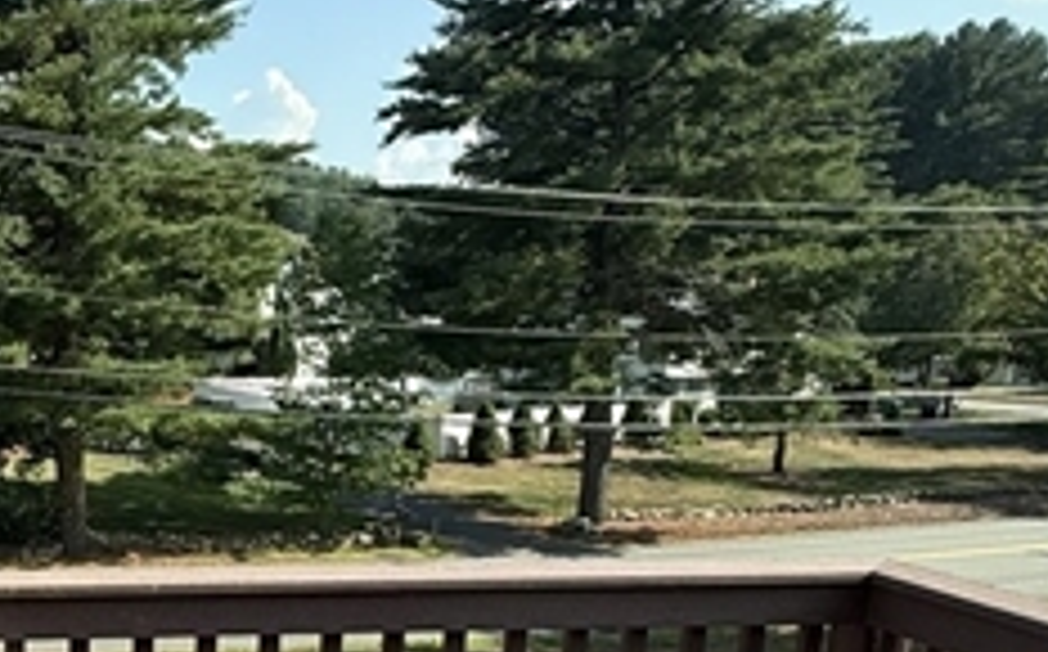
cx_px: 18
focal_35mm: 49
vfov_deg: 25.2
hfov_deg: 37.1
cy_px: 621
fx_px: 1398
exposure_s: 1/602
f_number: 2.2
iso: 50
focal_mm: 2.22
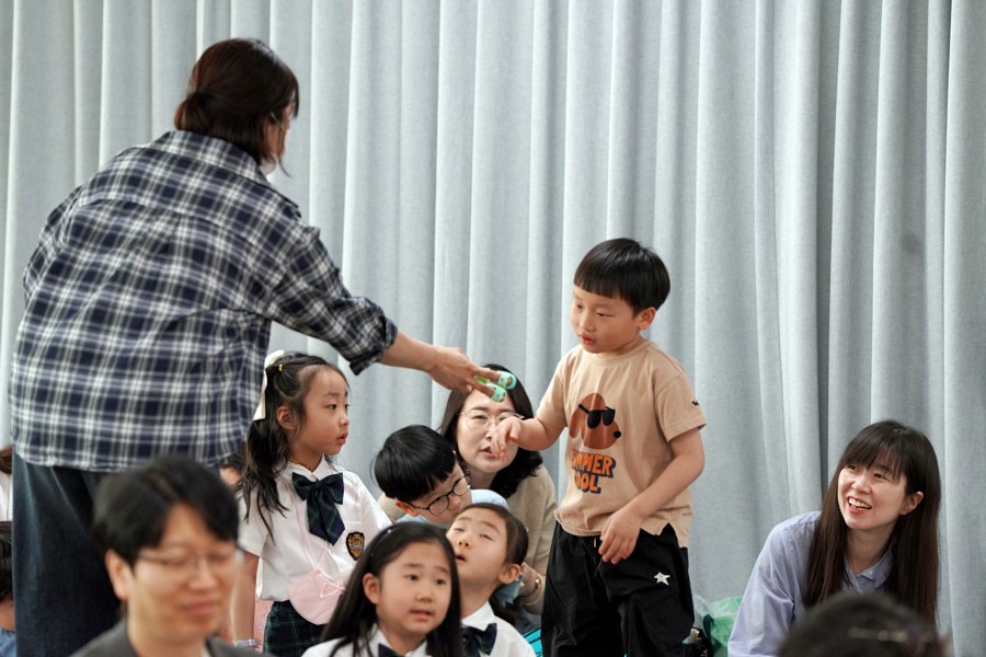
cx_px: 493
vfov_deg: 6.9
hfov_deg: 10.3
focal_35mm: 200
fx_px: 5477
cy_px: 328
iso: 2500
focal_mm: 200
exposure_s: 1/250
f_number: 4
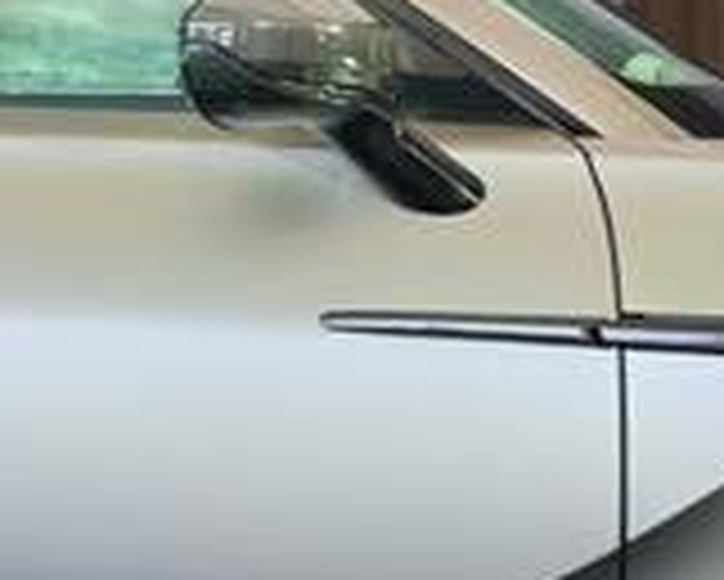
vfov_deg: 7.7
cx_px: 31
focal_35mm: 200
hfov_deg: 9.6
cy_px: 11
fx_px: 4288
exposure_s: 1/500
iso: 800
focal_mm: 33.5
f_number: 4
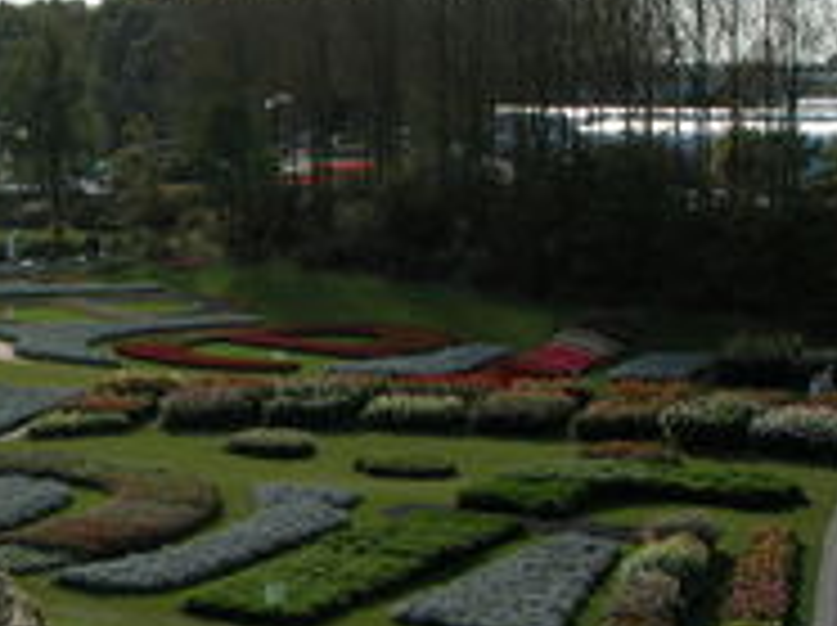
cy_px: 284
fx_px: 2342
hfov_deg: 19.6
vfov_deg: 15.2
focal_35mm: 97
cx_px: -22
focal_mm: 11.6
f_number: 7.5
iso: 100
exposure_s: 1/257
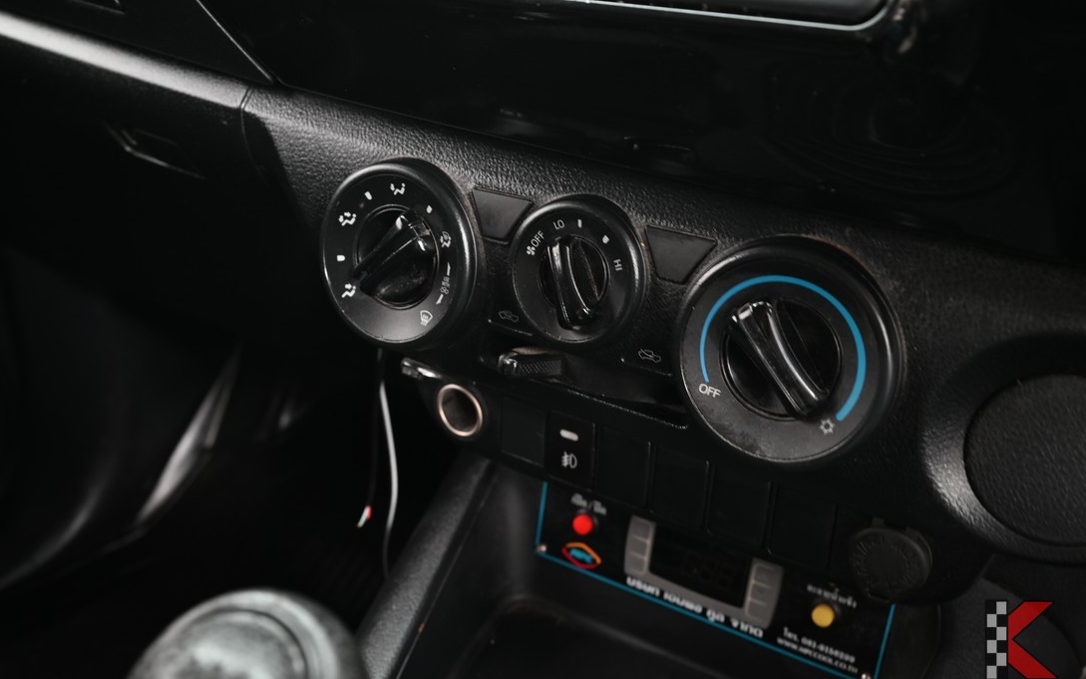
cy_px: 341
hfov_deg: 55.3
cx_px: 542
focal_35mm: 35
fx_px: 1036
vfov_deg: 36.3
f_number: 6.7
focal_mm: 34
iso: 200
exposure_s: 1
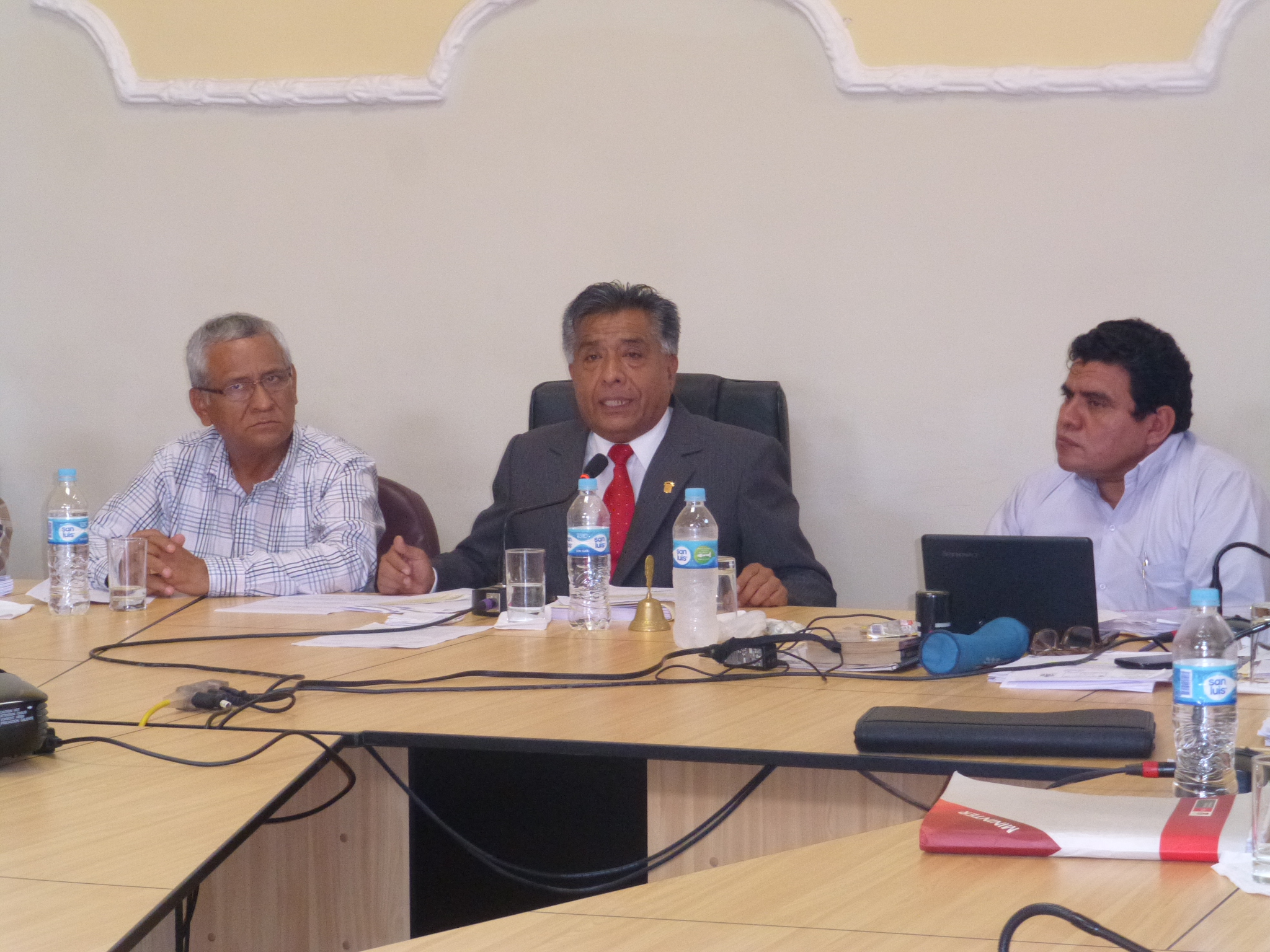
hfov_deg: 20.4
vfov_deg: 15.4
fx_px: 3522
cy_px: 476
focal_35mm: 96
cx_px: 635
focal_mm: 17.1
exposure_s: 1/60
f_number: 5.3
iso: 500
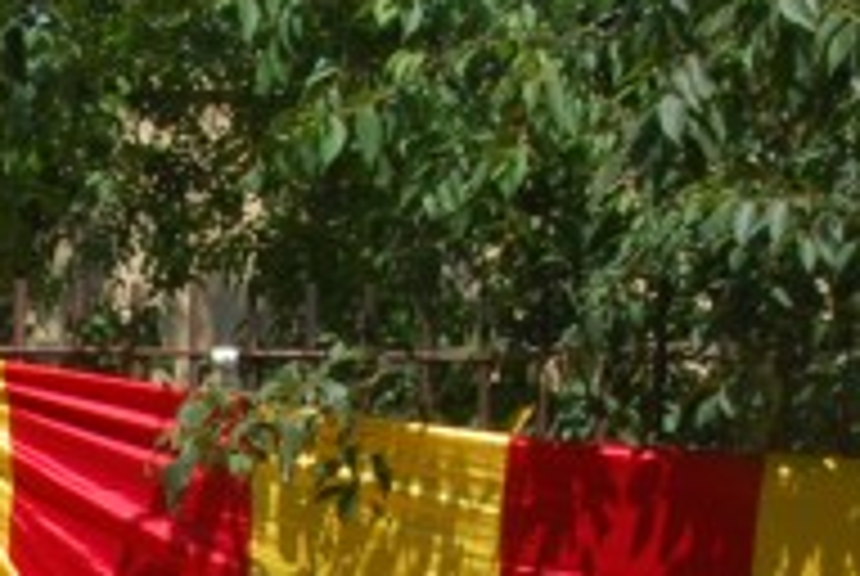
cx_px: -47
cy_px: 1166
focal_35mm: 225
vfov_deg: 6.0
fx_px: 5383
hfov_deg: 9.1
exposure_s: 1/200
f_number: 16
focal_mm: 32
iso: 400
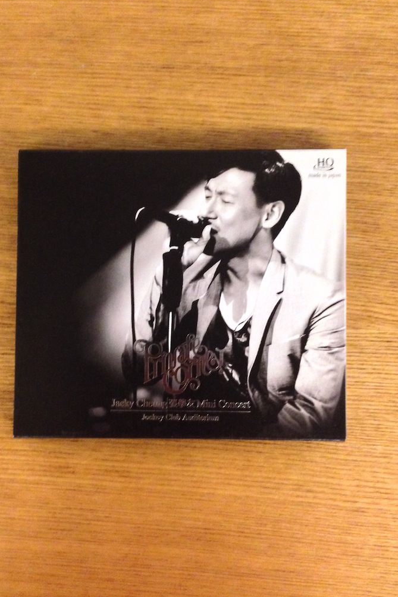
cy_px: 296
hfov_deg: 37.8
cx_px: 181
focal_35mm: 35
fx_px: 581
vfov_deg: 54.4
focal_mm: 4.12
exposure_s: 1/15
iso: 640
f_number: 2.4
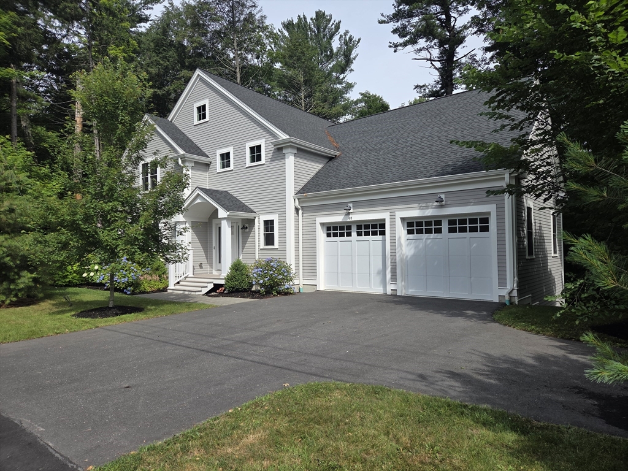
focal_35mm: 23
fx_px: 417
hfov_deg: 73.9
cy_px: 236
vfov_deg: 58.9
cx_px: 314
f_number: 1.8
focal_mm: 5.4
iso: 80
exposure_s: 1/3628
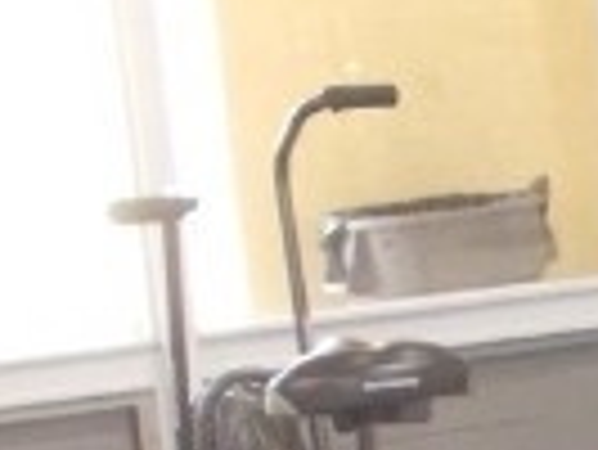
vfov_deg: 7.3
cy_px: 630
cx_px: 1254
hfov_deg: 9.2
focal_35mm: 200
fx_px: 3458
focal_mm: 4.6
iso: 220
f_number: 3.2
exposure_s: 1/25
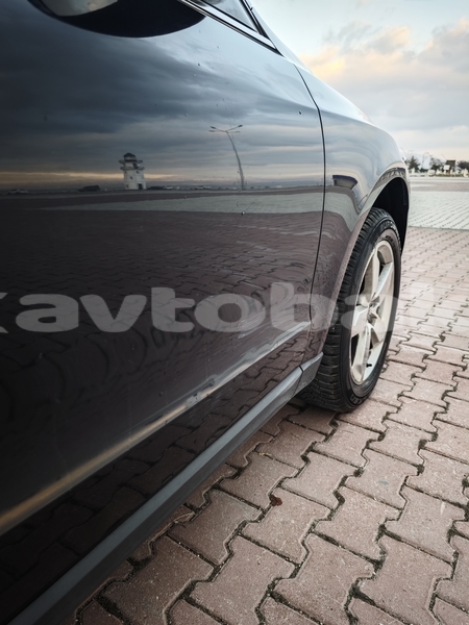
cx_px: 234
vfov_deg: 73.9
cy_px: 312
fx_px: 415
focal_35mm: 23
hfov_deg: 58.9
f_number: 1.63
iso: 400
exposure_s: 1/71.7
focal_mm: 8.72
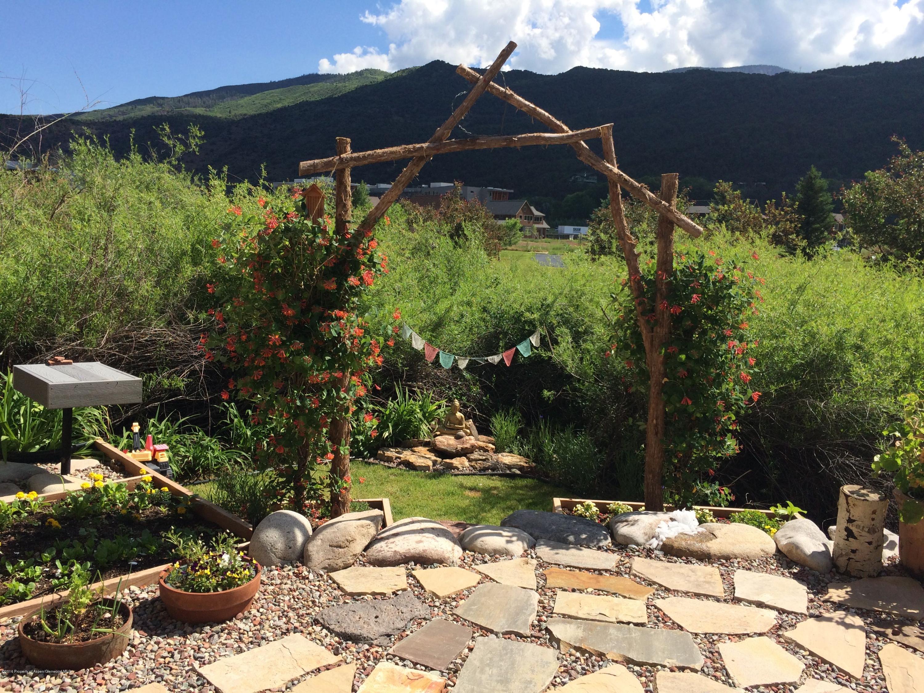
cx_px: 462
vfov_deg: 48.2
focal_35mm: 29
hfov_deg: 61.7
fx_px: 774
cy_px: 346
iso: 32
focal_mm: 4.15
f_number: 2.2
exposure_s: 1/1953
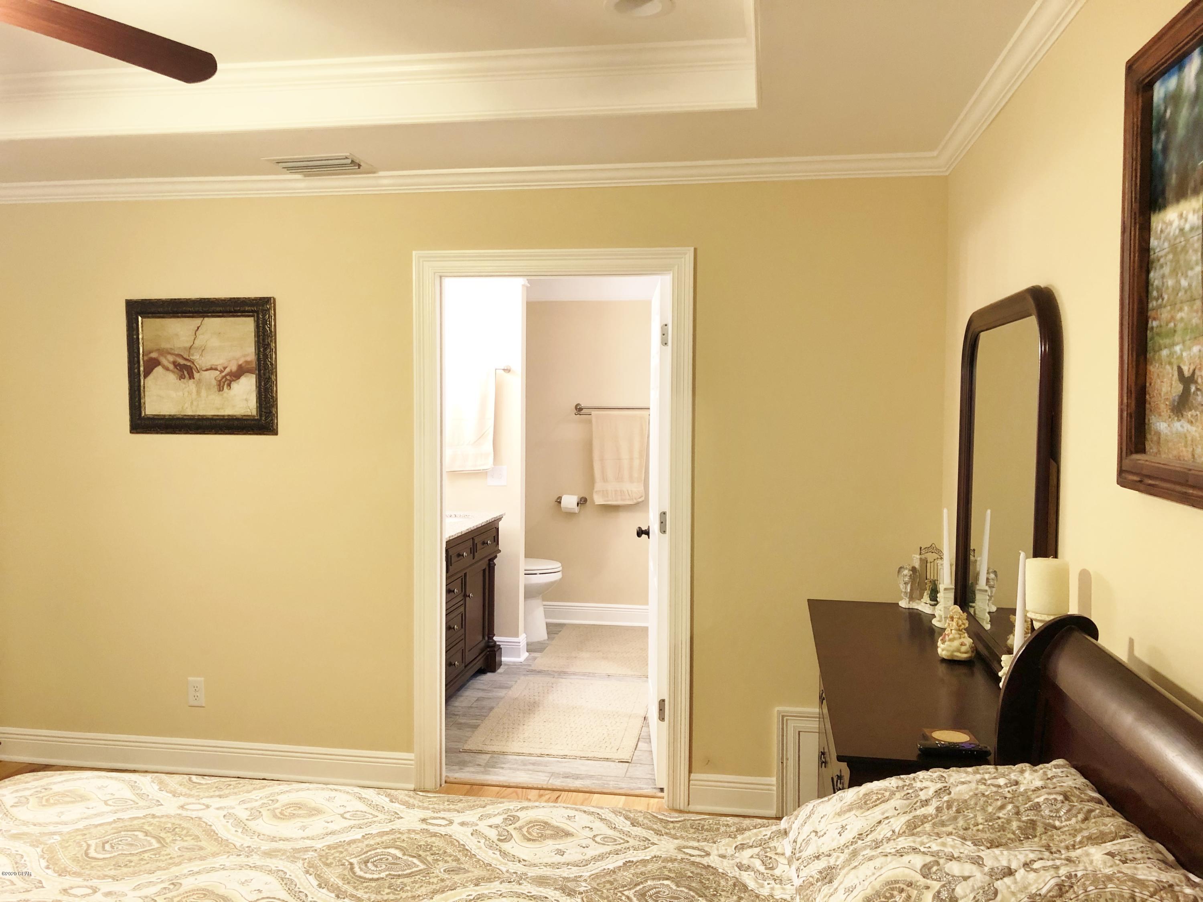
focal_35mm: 28
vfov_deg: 49.7
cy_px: 451
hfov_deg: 63.4
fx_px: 973
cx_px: 602
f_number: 1.8
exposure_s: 1/15
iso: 40
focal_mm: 3.99
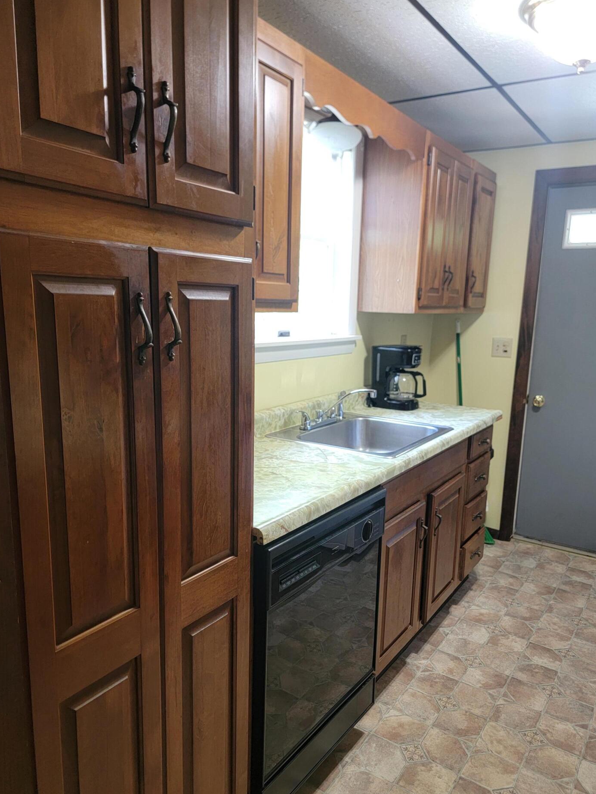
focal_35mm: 26
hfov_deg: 53.0
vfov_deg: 67.2
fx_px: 597
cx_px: 319
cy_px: 427
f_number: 1.8
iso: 200
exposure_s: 1/40
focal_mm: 6.7
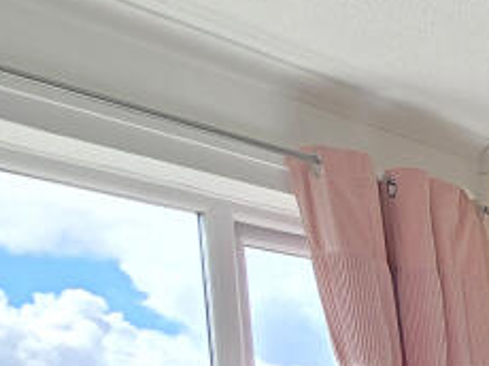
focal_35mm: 58
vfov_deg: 20.3
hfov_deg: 21.6
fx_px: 818
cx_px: 878
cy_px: 598
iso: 50
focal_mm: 2.2
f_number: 2.2
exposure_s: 1/353
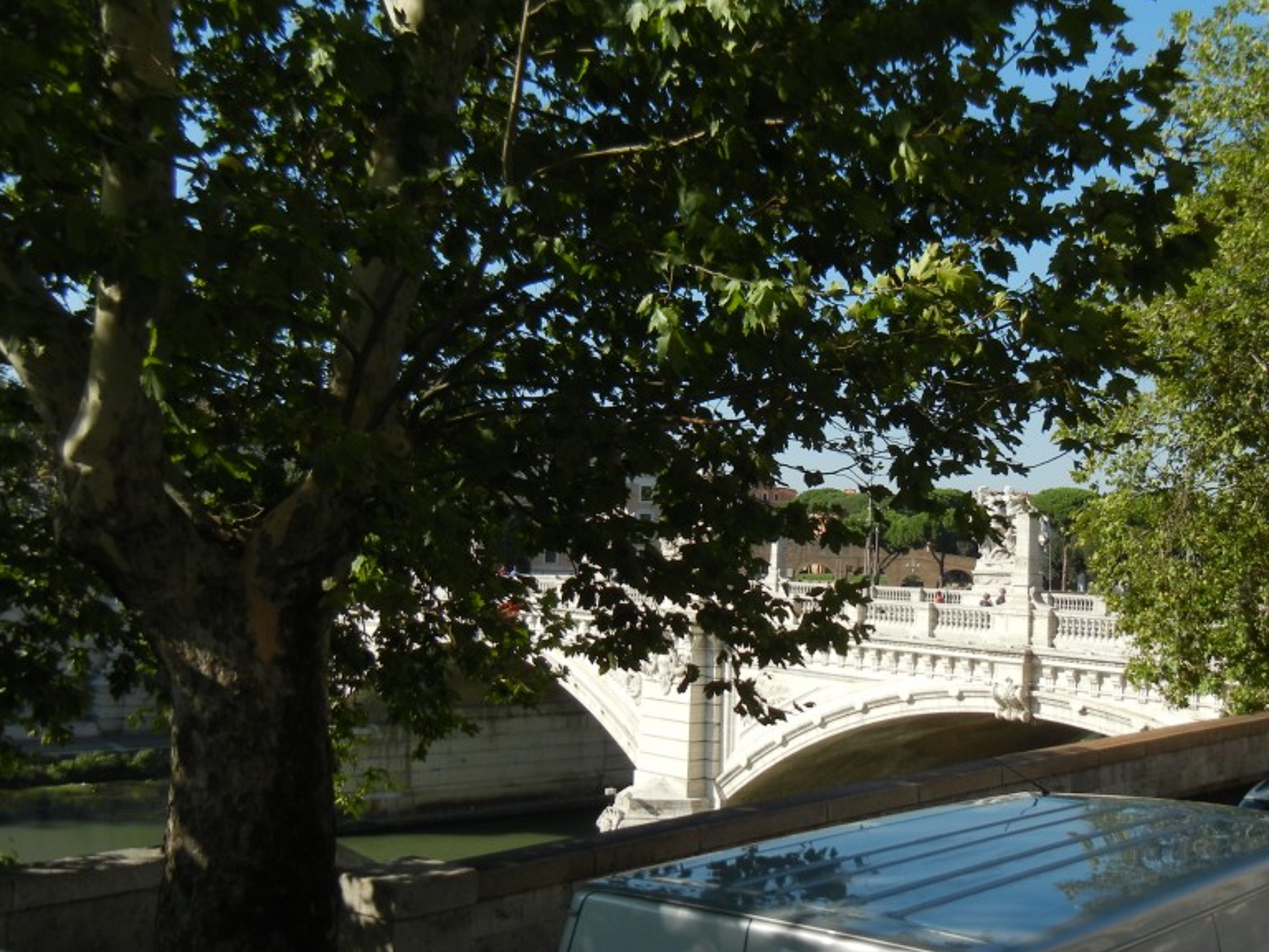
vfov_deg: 35.9
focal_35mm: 40
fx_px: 1466
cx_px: 820
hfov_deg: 46.2
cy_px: 522
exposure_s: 1/330
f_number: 7
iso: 160
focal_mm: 5.4
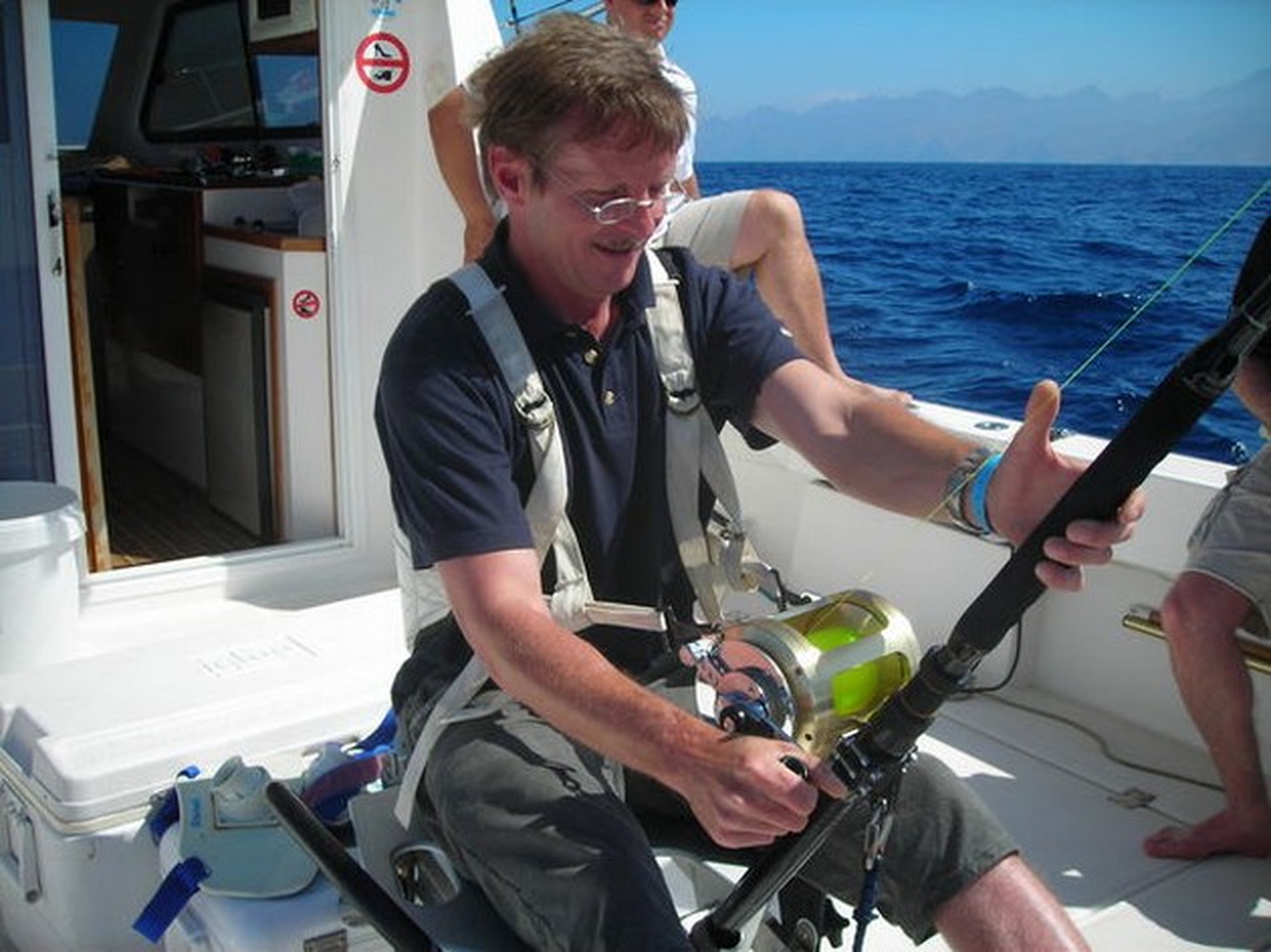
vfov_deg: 37.7
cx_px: 636
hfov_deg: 49.0
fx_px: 1395
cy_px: 476
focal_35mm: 38
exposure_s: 1/225
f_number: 6.4
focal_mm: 6.3
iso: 50
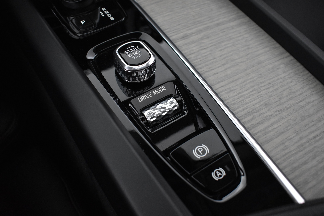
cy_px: 108
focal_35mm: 33
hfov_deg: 57.2
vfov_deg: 40.0
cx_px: 162
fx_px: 297
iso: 2200
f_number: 3.8
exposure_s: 1/40
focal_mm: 22
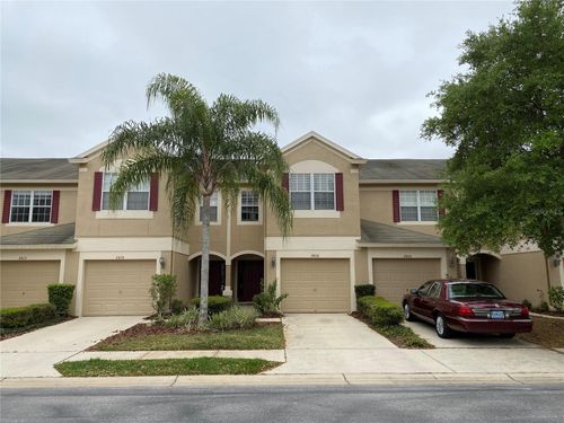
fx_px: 424
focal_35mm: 26
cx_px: 282
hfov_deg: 67.3
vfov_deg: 53.1
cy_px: 212
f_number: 1.8
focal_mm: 4.25
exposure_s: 1/2105
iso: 32
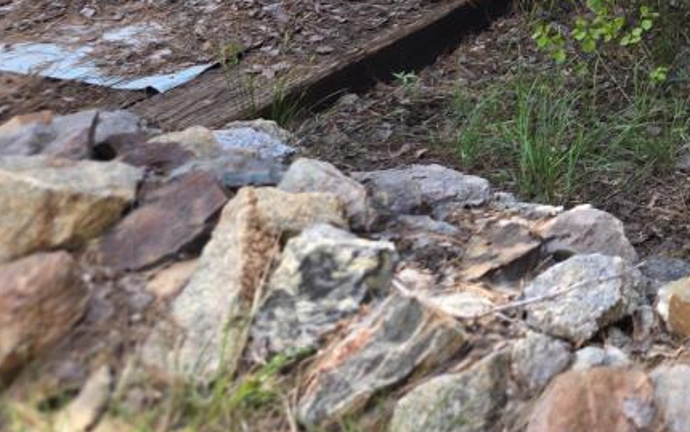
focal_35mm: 85
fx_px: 1599
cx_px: 1170
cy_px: -291
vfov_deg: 14.0
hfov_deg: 19.5
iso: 25
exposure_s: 1/120
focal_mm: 6.3
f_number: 1.7
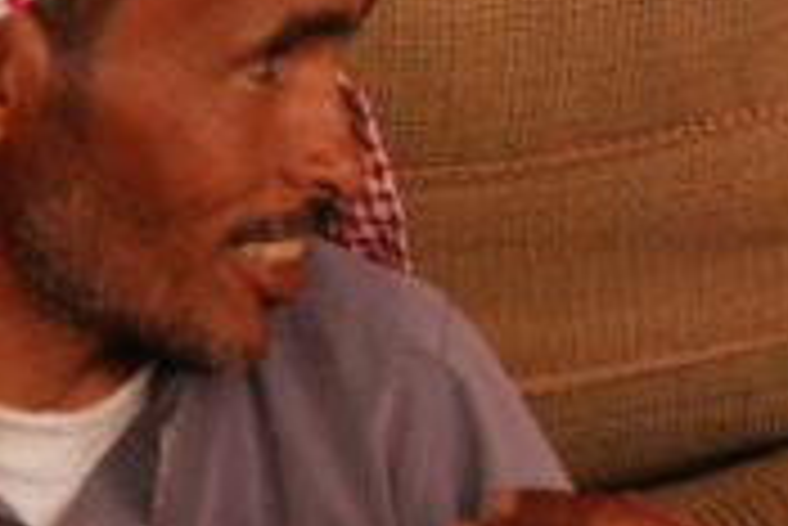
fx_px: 13188
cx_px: 869
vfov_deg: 2.3
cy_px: 598
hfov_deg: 3.4
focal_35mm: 602
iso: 1000
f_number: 5.6
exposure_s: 1/40
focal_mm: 78
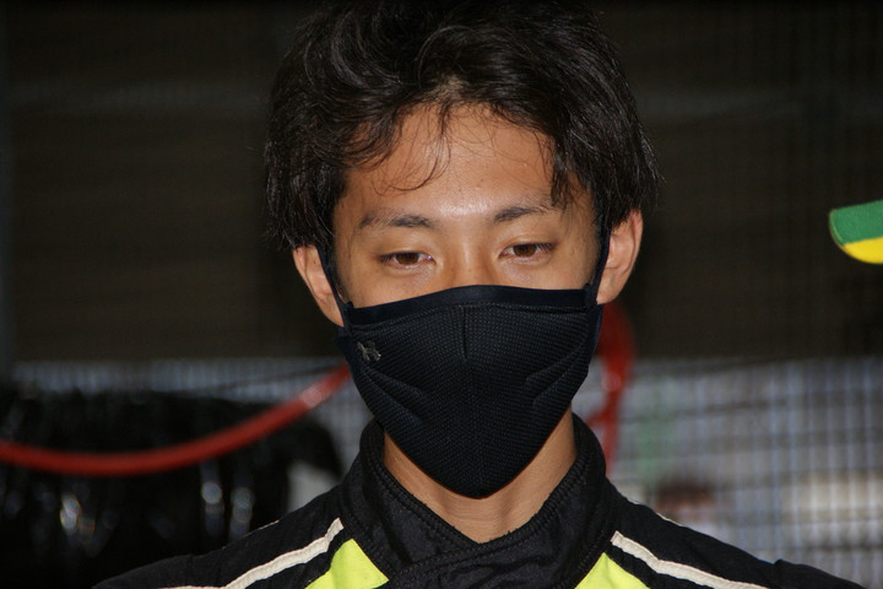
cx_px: 442
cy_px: 294
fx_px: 7358
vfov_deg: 4.6
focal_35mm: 300
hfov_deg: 6.9
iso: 400
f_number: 6.3
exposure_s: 1/125
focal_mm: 200
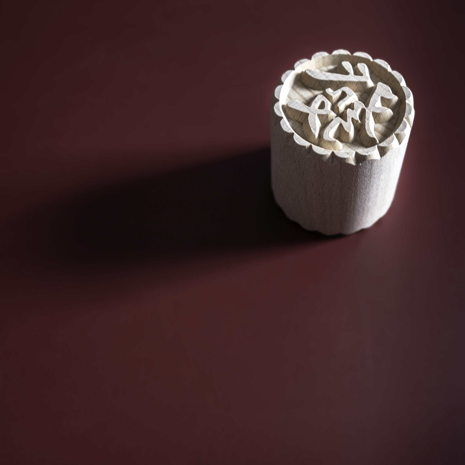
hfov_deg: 37.6
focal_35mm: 45
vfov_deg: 37.3
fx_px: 684
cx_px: 233
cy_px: 173
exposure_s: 1/20
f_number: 4
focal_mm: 35
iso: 400
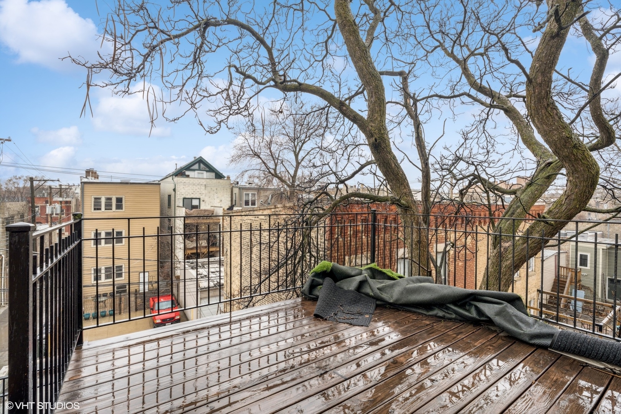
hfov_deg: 96.7
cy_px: 207
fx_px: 276
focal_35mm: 16
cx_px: 310
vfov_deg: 73.7
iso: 320
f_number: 8
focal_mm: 16
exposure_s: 1/100
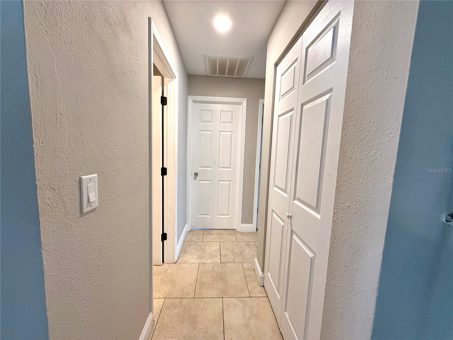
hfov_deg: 102.1
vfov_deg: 85.7
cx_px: 226
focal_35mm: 14
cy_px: 170
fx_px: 183
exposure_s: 1/120
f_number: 2.2
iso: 320
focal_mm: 2.22
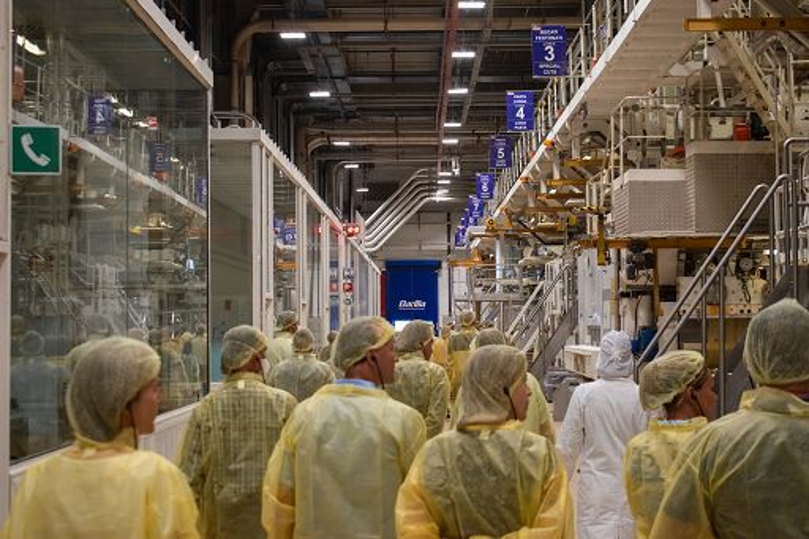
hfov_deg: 33.4
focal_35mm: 60
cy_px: 270
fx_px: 1348
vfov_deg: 22.6
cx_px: 404
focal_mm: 40
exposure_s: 1/60
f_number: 4.8
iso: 1100
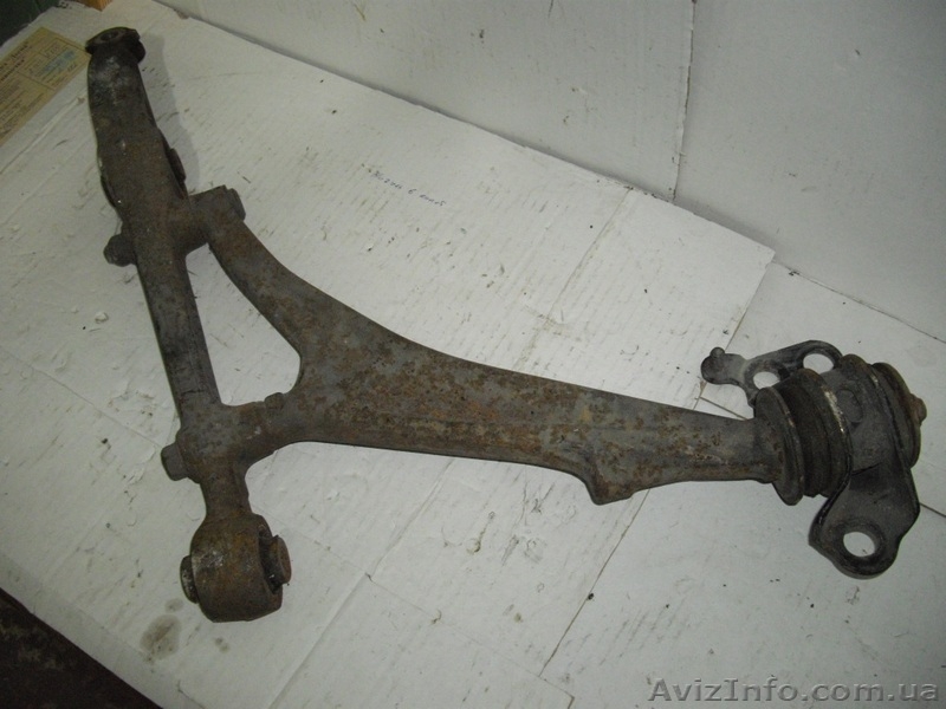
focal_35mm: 38
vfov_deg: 37.7
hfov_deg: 49.0
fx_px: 1038
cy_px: 354
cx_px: 473
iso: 400
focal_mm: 7.9
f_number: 2.8
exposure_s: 1/40
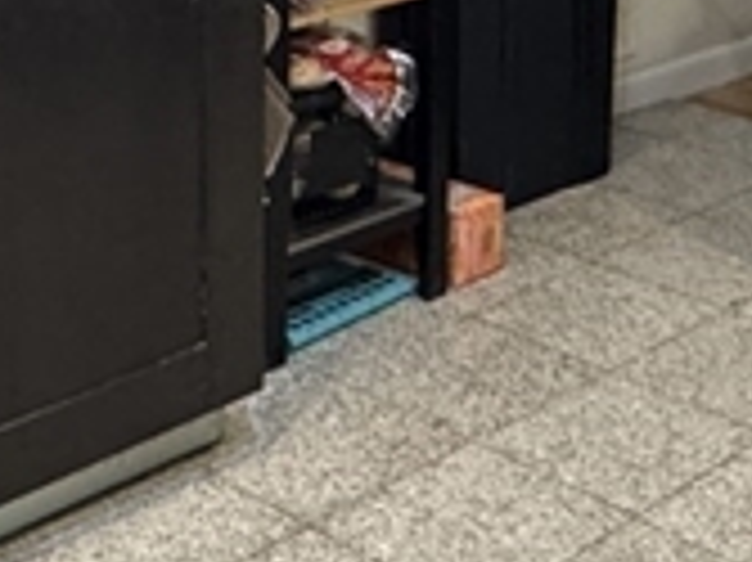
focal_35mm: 86
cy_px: -324
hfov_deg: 22.3
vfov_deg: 15.6
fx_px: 1867
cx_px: 653
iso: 640
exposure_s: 1/60
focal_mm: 2.22
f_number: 2.2
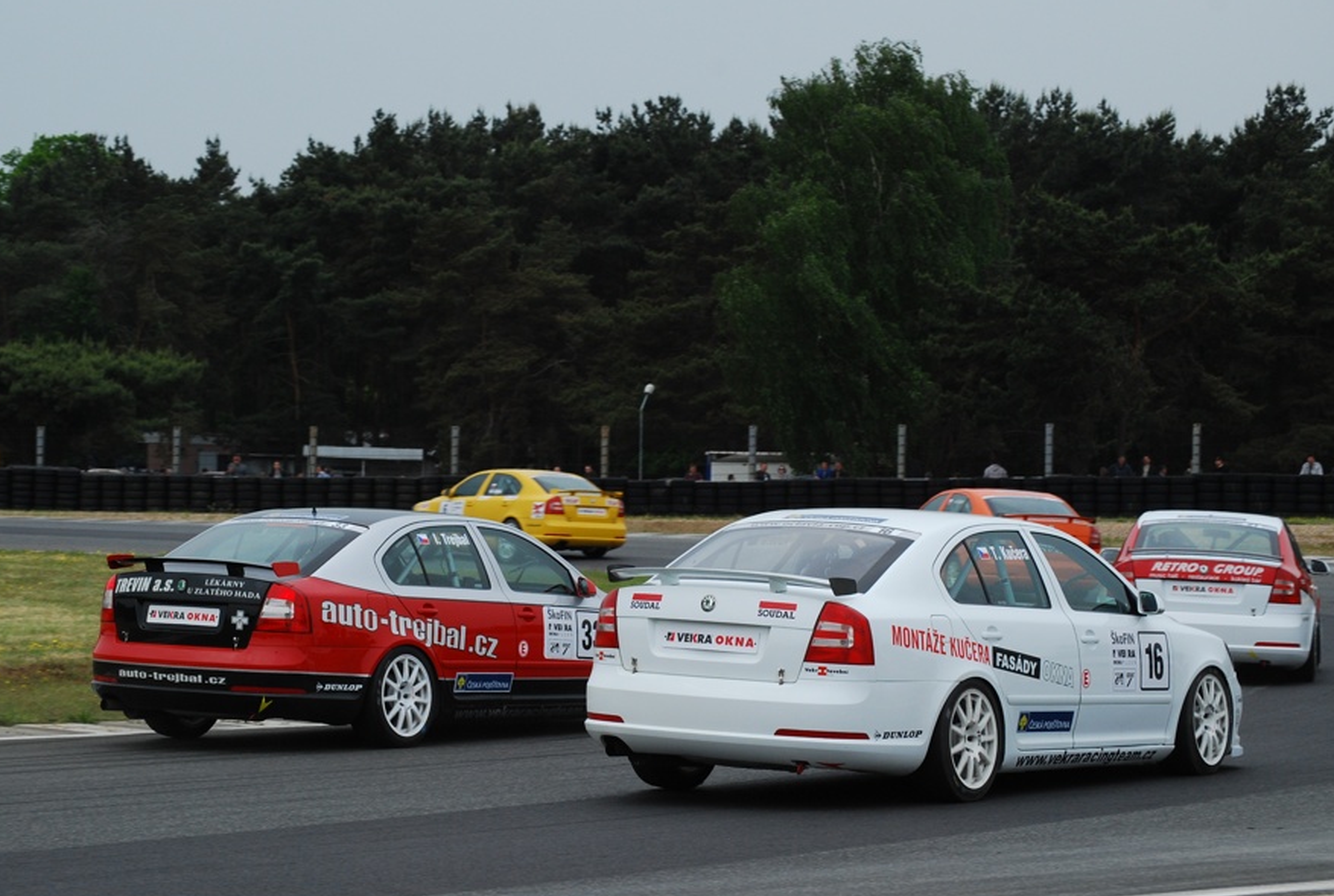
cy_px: 420
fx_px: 3751
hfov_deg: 20.2
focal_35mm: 101
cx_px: 627
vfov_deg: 13.6
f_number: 10
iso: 400
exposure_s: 1/800
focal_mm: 62
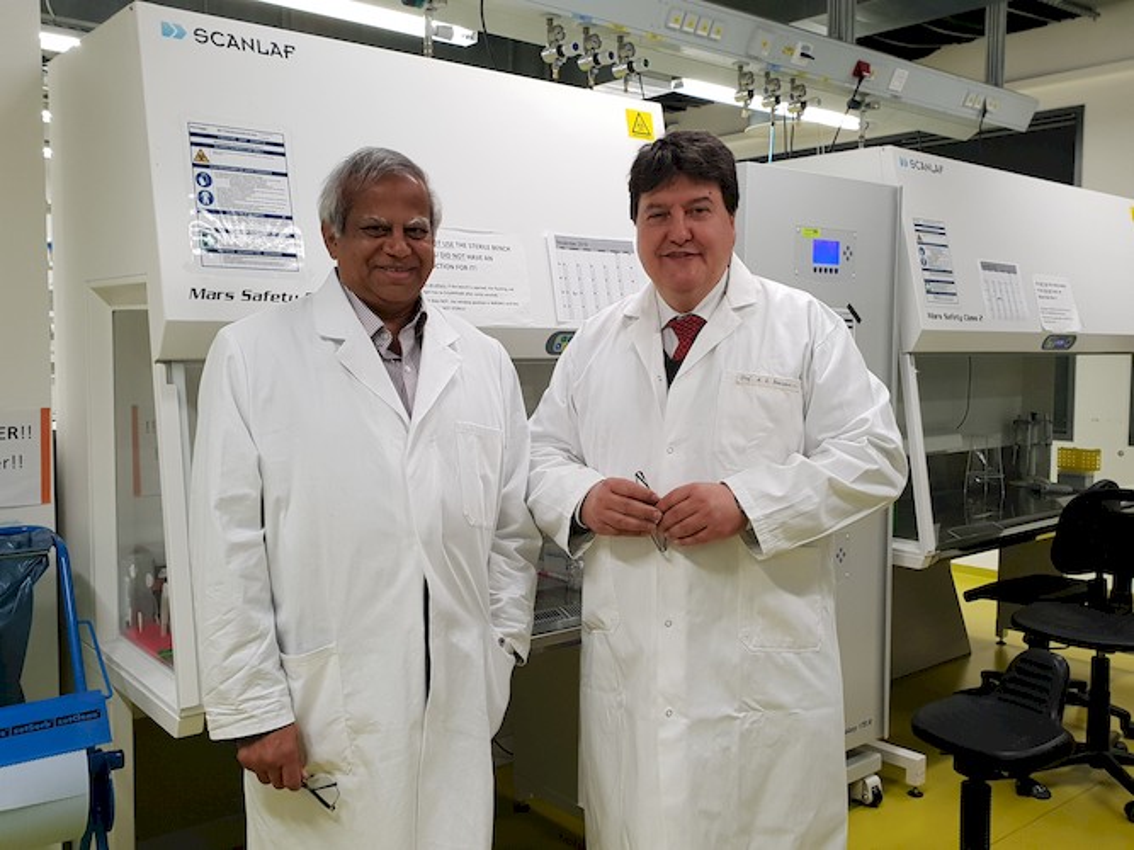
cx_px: 567
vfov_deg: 53.0
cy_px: 425
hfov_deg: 67.3
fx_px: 852
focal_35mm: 26
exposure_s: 1/50
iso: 160
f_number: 2.4
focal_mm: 4.3
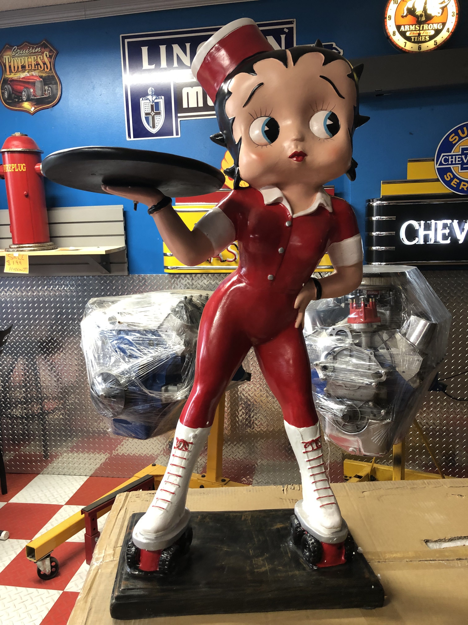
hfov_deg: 49.7
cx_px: 234
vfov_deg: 63.4
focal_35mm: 28
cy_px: 312
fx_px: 505
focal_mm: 4
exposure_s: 1/30
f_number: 1.8
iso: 32
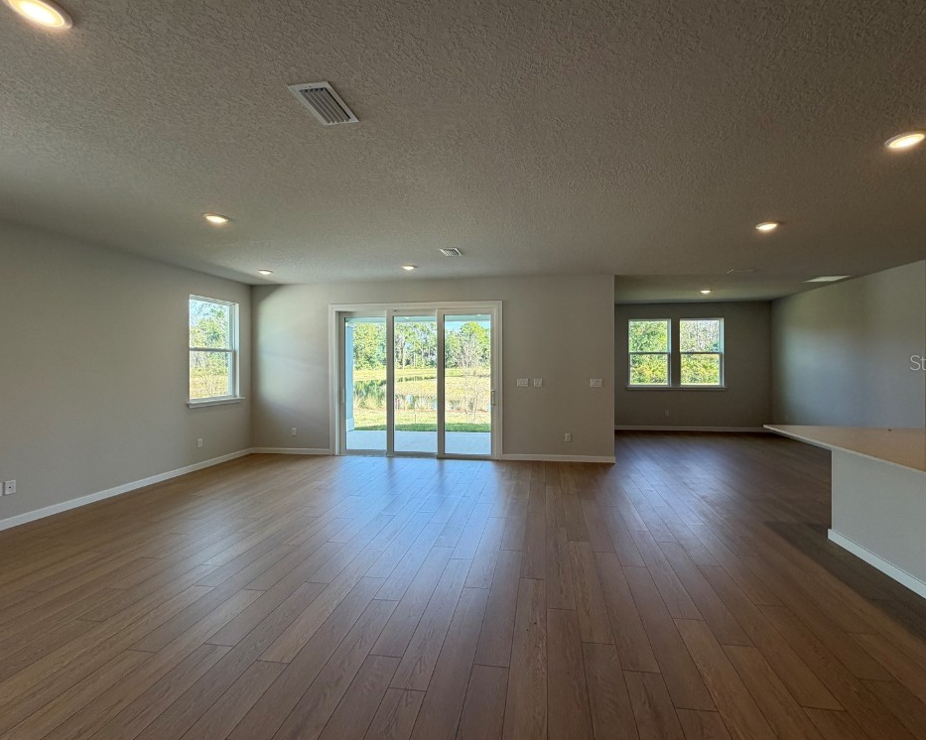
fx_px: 411
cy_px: 362
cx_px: 495
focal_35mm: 15
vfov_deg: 84.0
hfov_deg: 96.7
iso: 80
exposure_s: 1/120
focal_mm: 2.22
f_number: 2.2
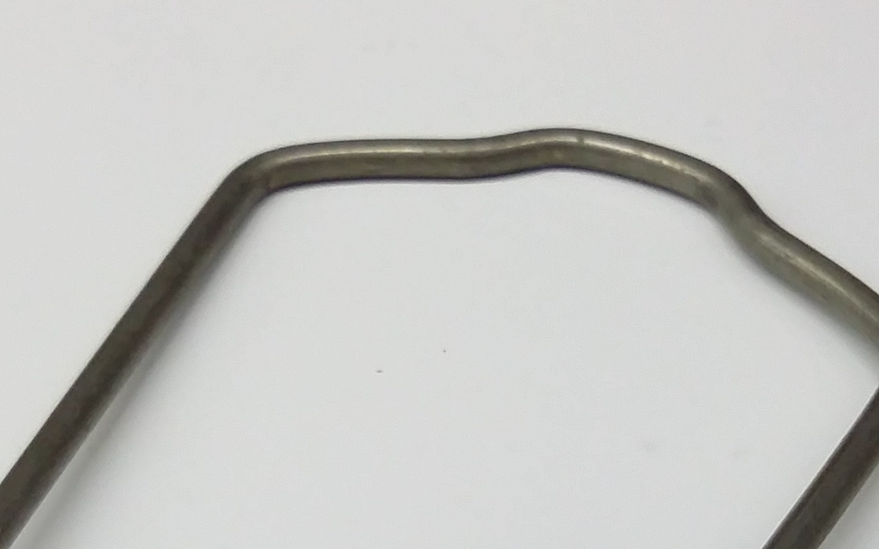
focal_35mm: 85
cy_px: 583
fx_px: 2036
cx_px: 423
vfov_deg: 15.0
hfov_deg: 24.4
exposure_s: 1/24
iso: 160
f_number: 2.4
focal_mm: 3.4
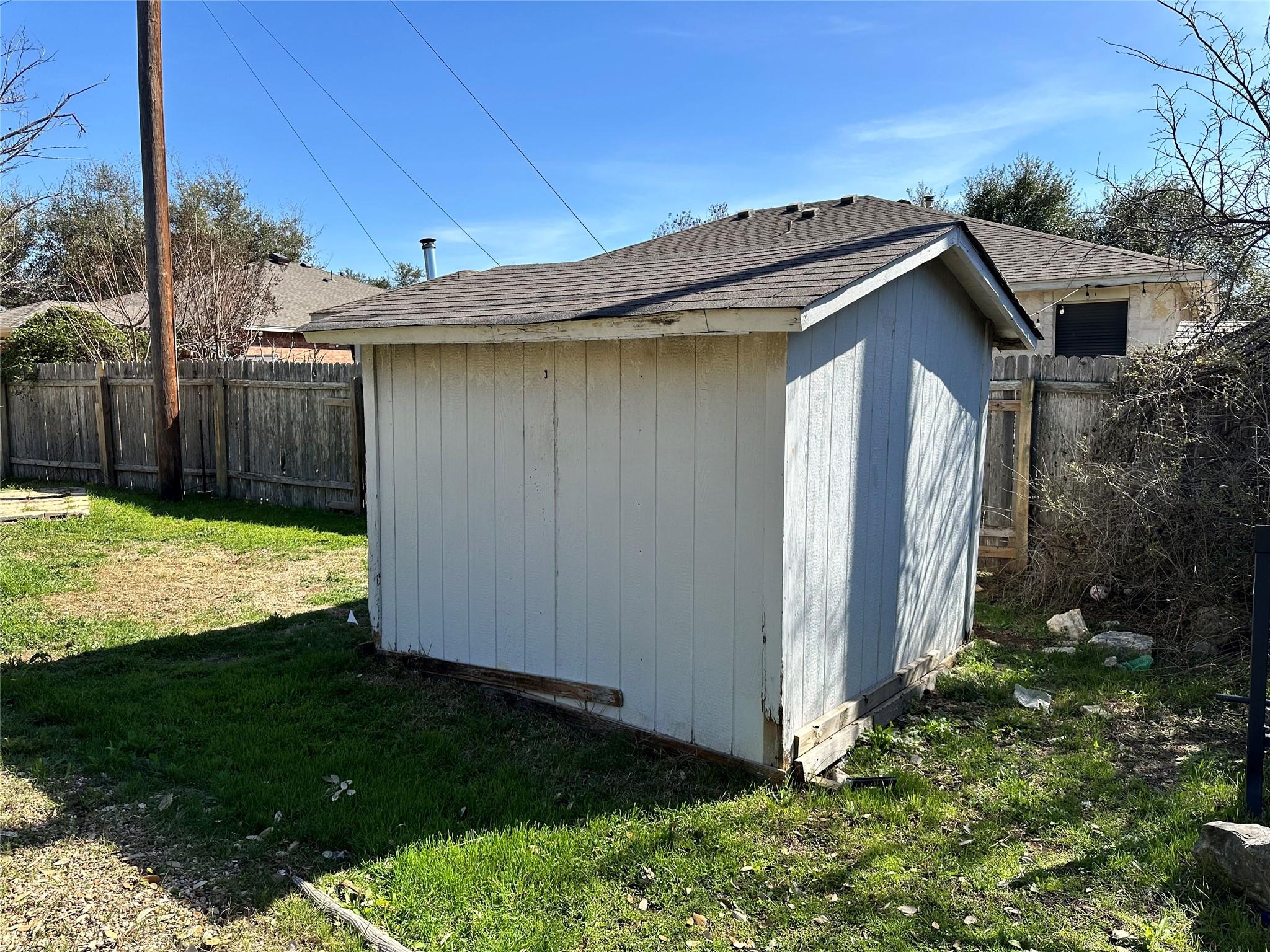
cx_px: 635
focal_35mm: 24
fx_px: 881
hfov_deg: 71.6
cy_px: 476
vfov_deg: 56.8
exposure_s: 1/3058
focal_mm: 6.86
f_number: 1.78
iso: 80
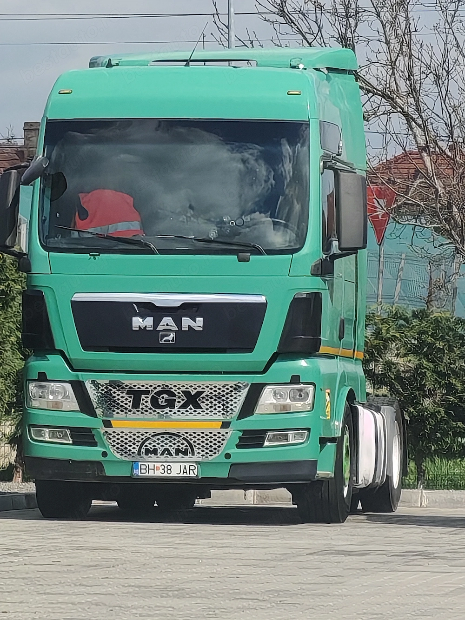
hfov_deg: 4.5
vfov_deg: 6.0
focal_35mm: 328
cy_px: 310
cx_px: 232
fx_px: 5877
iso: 50
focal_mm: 8.67
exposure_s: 1/510
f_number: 2.4
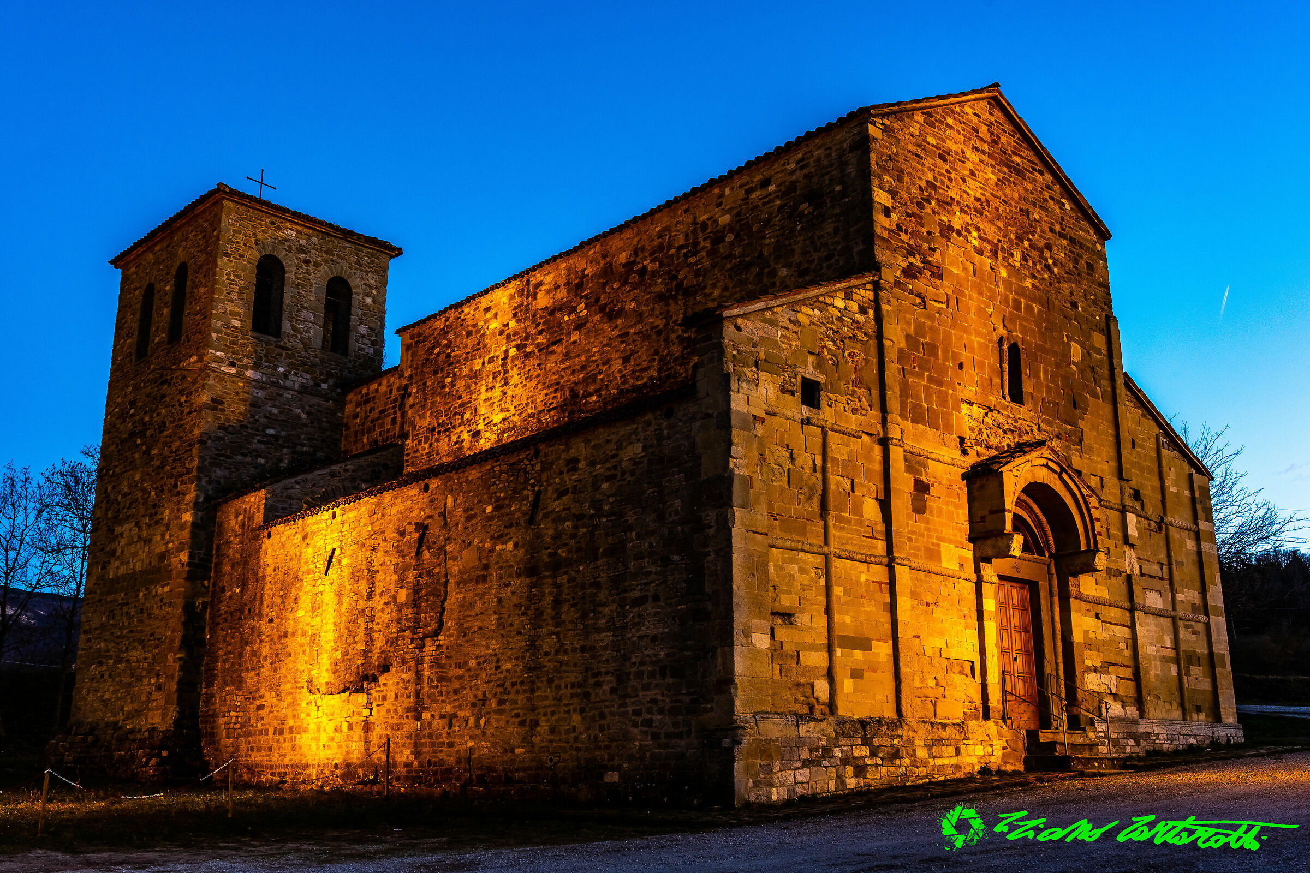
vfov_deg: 40.0
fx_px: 1201
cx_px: 655
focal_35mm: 33
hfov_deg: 57.2
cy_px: 436
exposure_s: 2
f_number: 16
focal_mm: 22
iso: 100
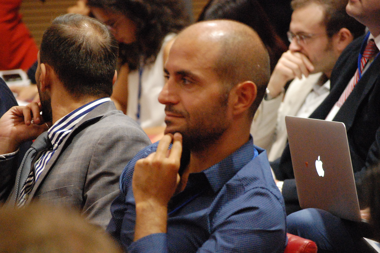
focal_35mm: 202
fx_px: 2136
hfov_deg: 10.2
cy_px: 126
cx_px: 190
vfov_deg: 6.8
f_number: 5
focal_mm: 135
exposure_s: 1/60
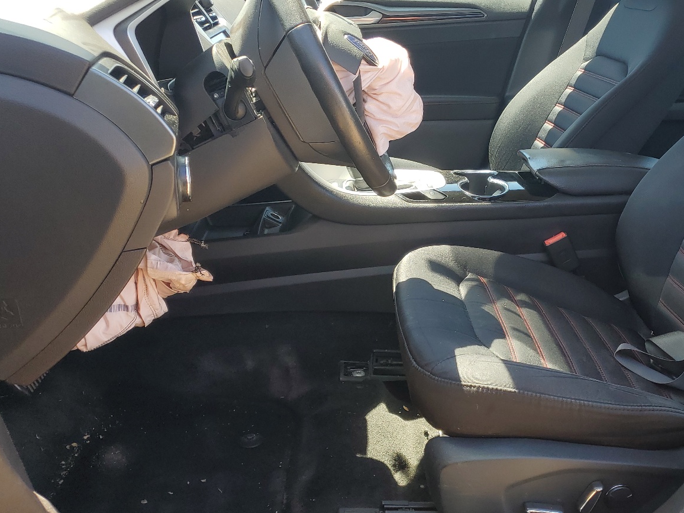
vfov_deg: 39.6
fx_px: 711
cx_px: 449
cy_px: 222
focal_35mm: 36
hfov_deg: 50.5
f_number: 1.5
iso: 50
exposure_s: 1/270
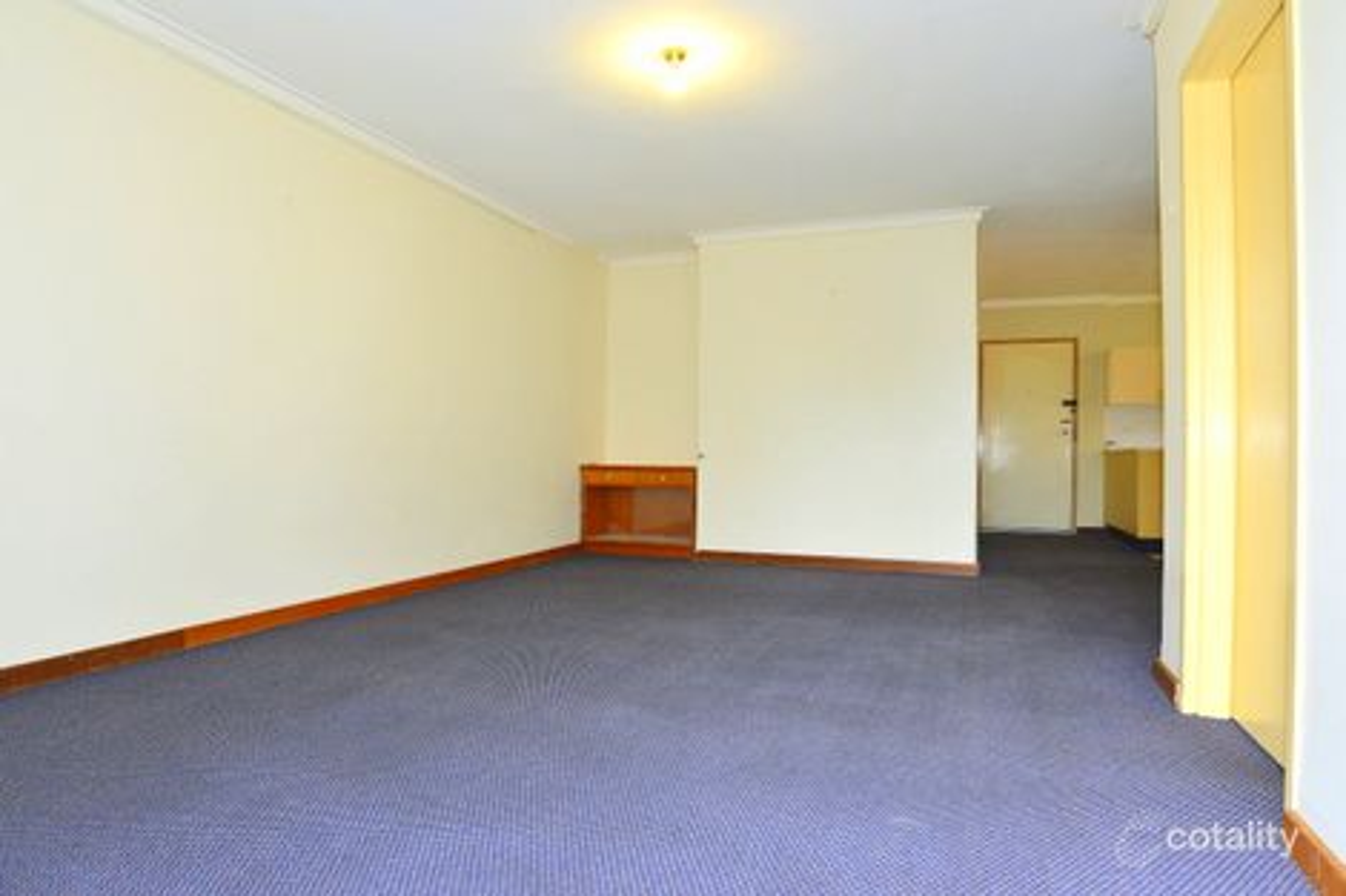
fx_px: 673
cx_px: 673
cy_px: 448
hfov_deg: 90.0
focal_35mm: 18
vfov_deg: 67.3
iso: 1000
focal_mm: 18
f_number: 7.1
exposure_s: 1/60
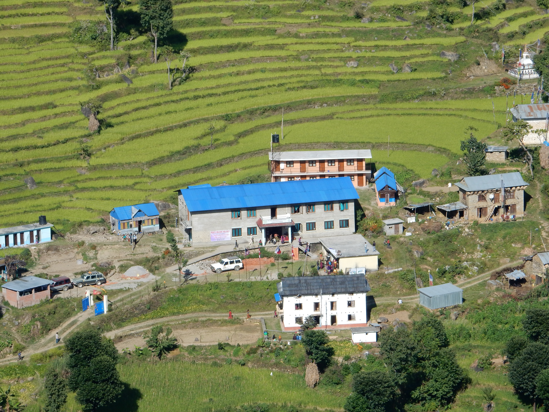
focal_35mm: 229
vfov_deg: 6.5
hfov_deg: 8.6
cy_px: 206
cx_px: 274
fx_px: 3632
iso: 125
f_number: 6.3
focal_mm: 40.9
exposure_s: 1/500
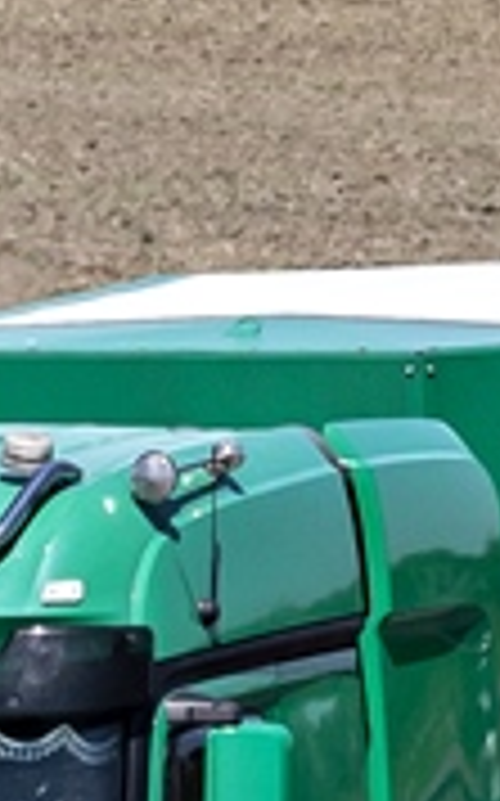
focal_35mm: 643
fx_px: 14042
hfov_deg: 2.0
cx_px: 563
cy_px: 796
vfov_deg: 3.3
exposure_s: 1/800
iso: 320
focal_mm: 140
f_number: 6.3
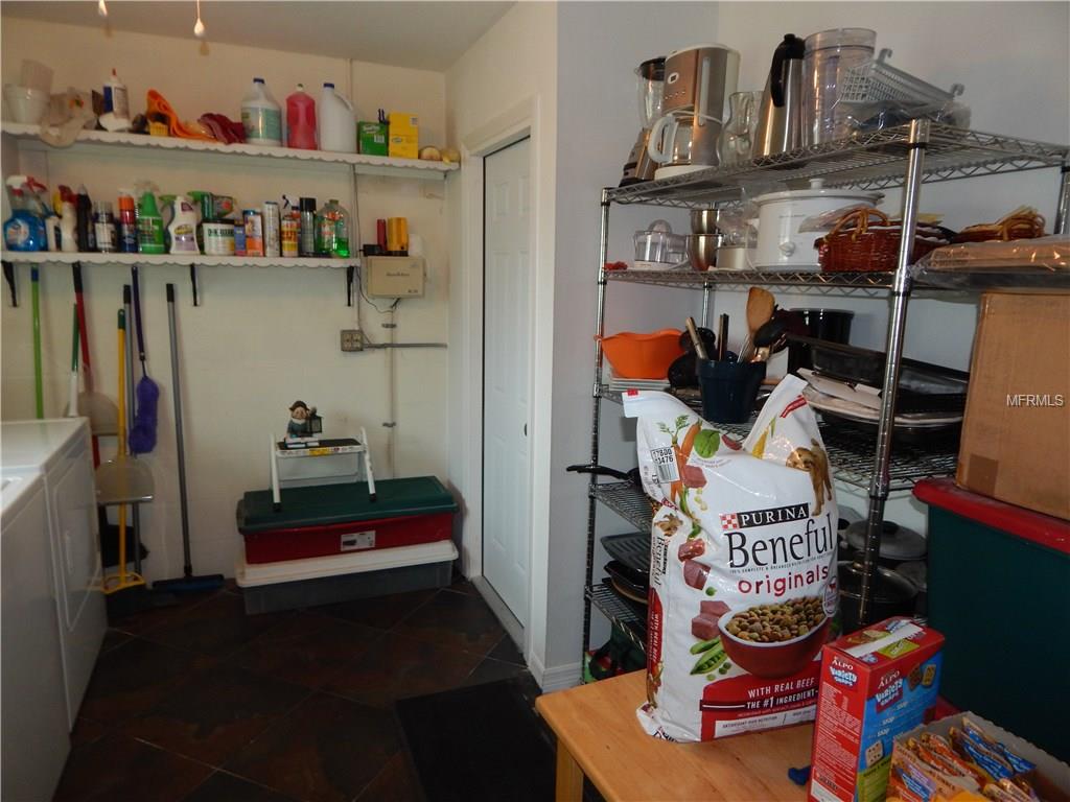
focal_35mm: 22
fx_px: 680
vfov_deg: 61.1
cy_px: 401
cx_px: 535
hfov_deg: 76.4
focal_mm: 4
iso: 200
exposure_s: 1/30
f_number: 3
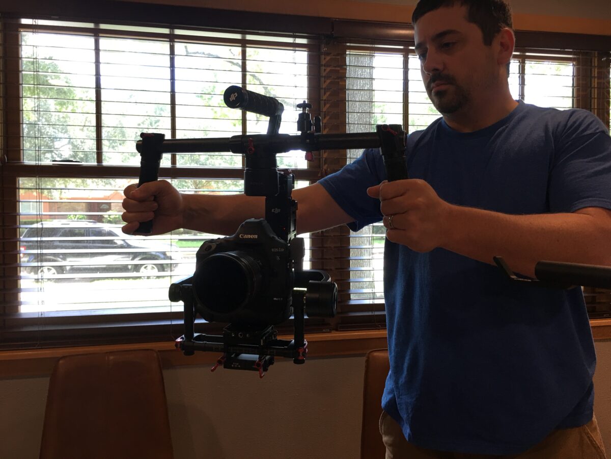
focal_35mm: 29
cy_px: 230
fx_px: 512
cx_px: 306
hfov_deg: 61.7
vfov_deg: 48.2
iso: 32
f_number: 2.2
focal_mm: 4.15
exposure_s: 1/30
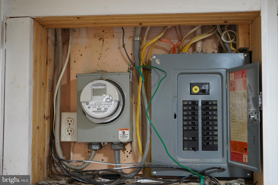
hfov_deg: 46.4
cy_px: 92
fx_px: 324
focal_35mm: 42
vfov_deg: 31.9
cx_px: 139
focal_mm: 42
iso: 2000
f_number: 4.5
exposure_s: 1/160
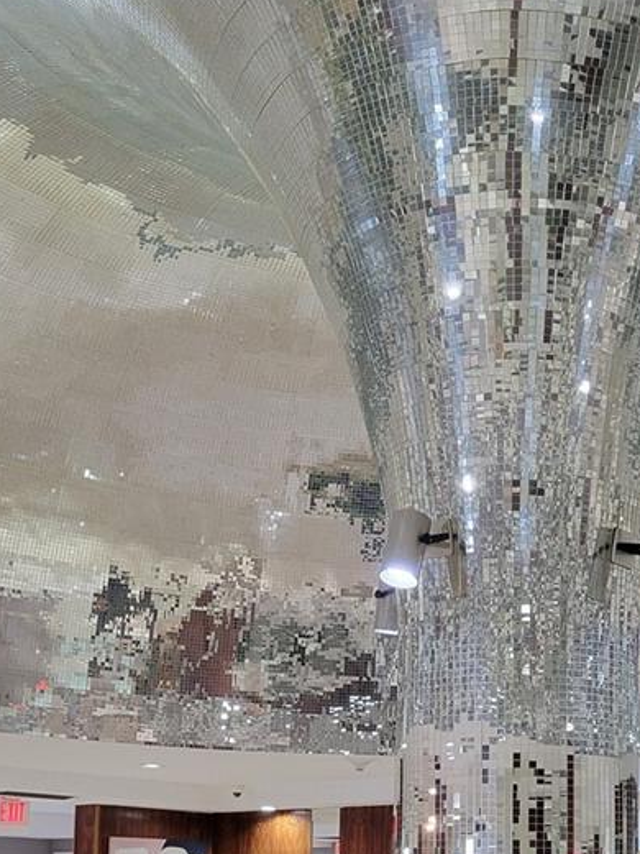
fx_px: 1479
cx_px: 432
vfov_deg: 31.2
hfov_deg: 24.3
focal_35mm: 60
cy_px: 703
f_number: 1.8
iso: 200
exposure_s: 1/40
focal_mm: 5.4
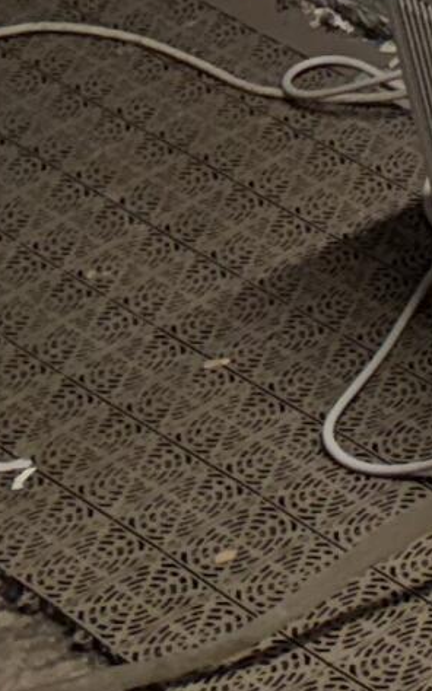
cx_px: 1985
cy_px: -669
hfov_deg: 6.1
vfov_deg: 11.7
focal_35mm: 161
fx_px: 3035
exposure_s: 1/120
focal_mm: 6.76
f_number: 1.78
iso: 125
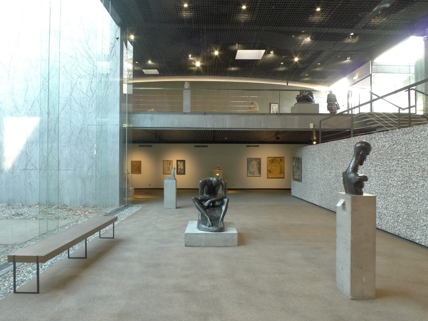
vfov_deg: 56.8
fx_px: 297
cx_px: 214
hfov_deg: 71.6
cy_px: 160
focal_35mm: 24
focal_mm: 5.1
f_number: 4.5
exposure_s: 1/15
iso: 400
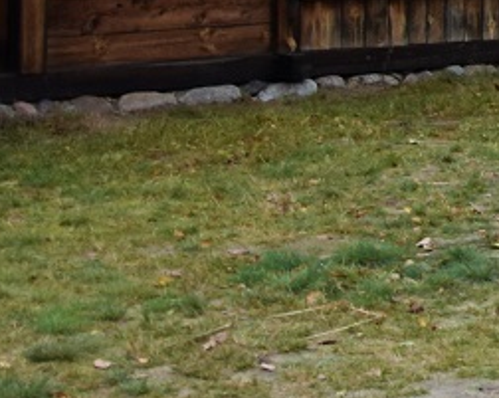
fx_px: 2050
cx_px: 1271
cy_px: -111
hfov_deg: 11.2
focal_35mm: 139
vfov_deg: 10.8
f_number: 5.6
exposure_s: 1/125
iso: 400
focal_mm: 18
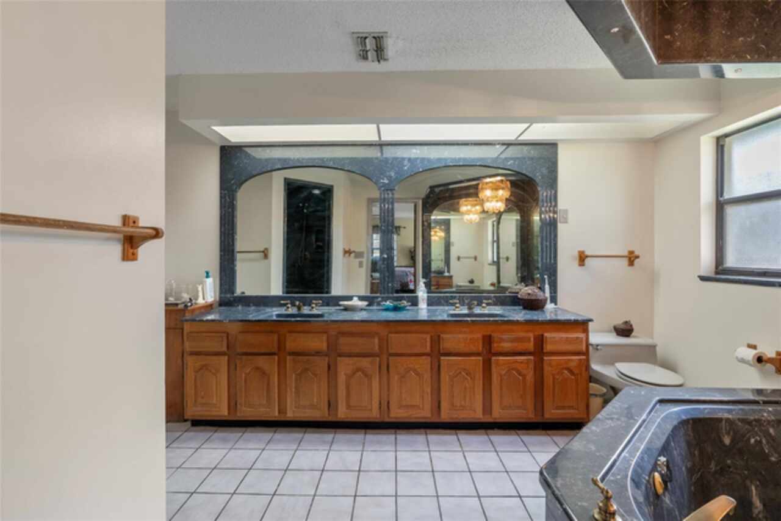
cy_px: 260
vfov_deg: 73.8
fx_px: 347
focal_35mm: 16
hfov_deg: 96.7
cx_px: 390
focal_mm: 16
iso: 640
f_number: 8
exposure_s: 1/13
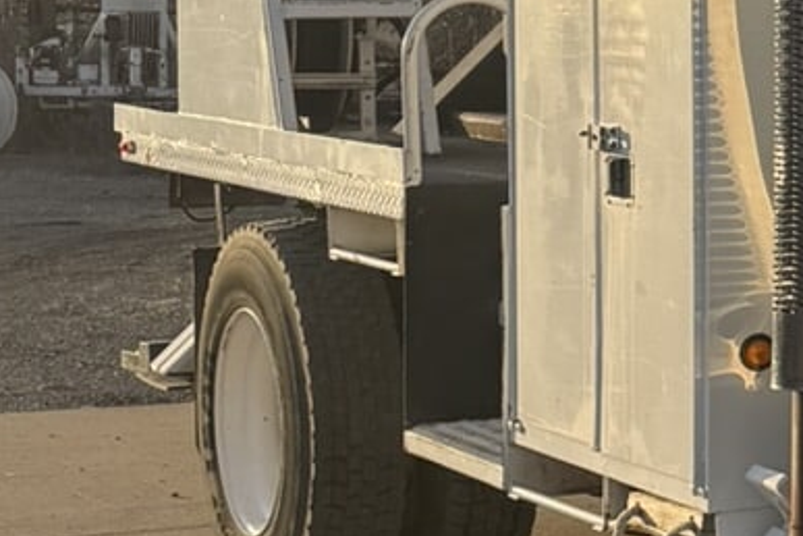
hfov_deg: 13.6
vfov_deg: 10.4
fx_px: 2944
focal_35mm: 132
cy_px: 181
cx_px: 1542
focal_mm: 6.76
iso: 80
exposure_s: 1/2174
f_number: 1.78
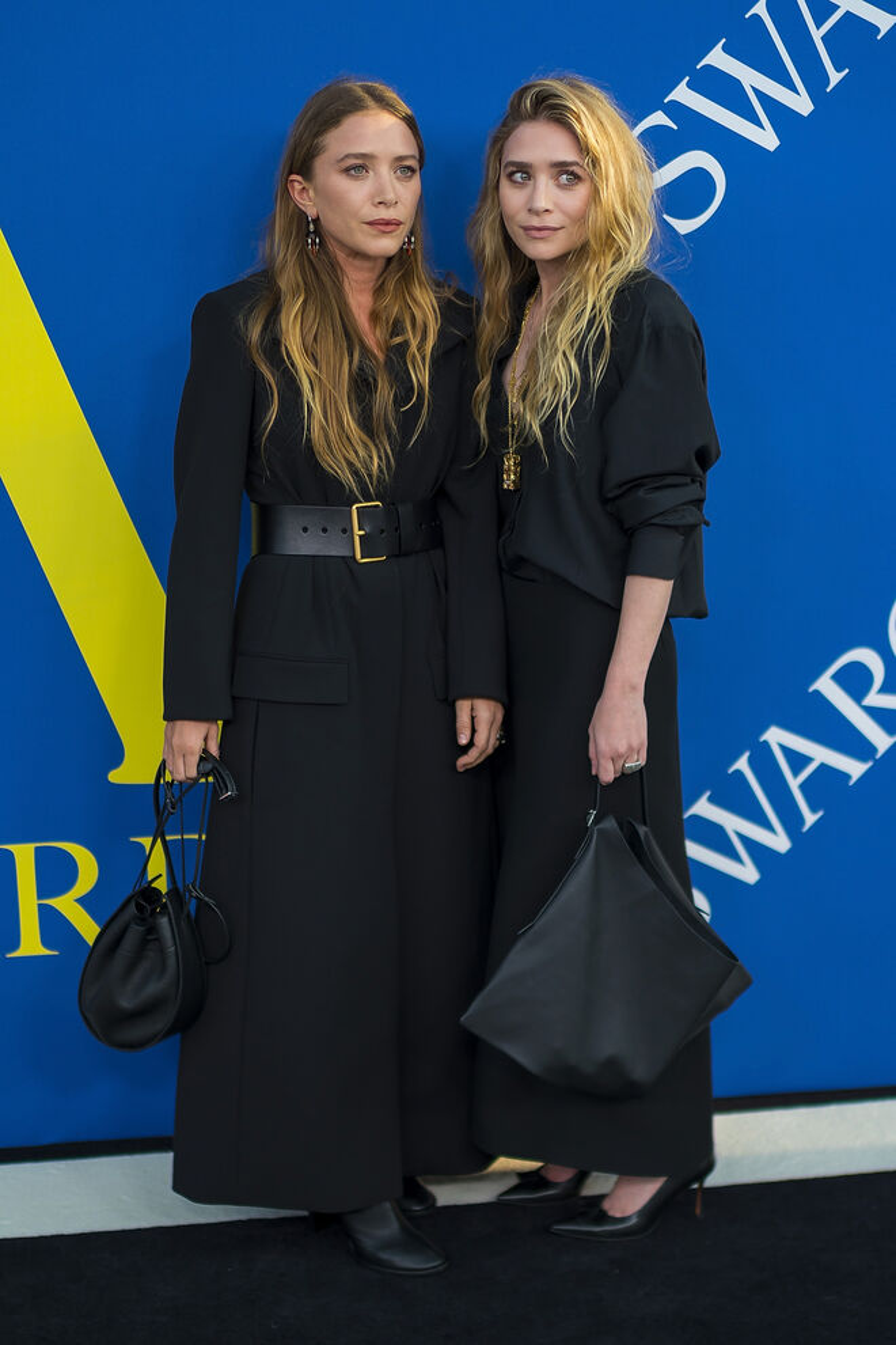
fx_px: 1941
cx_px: 448
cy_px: 672
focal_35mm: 52
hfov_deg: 26.0
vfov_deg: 38.2
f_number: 1.4
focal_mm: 35
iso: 100
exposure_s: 1/800
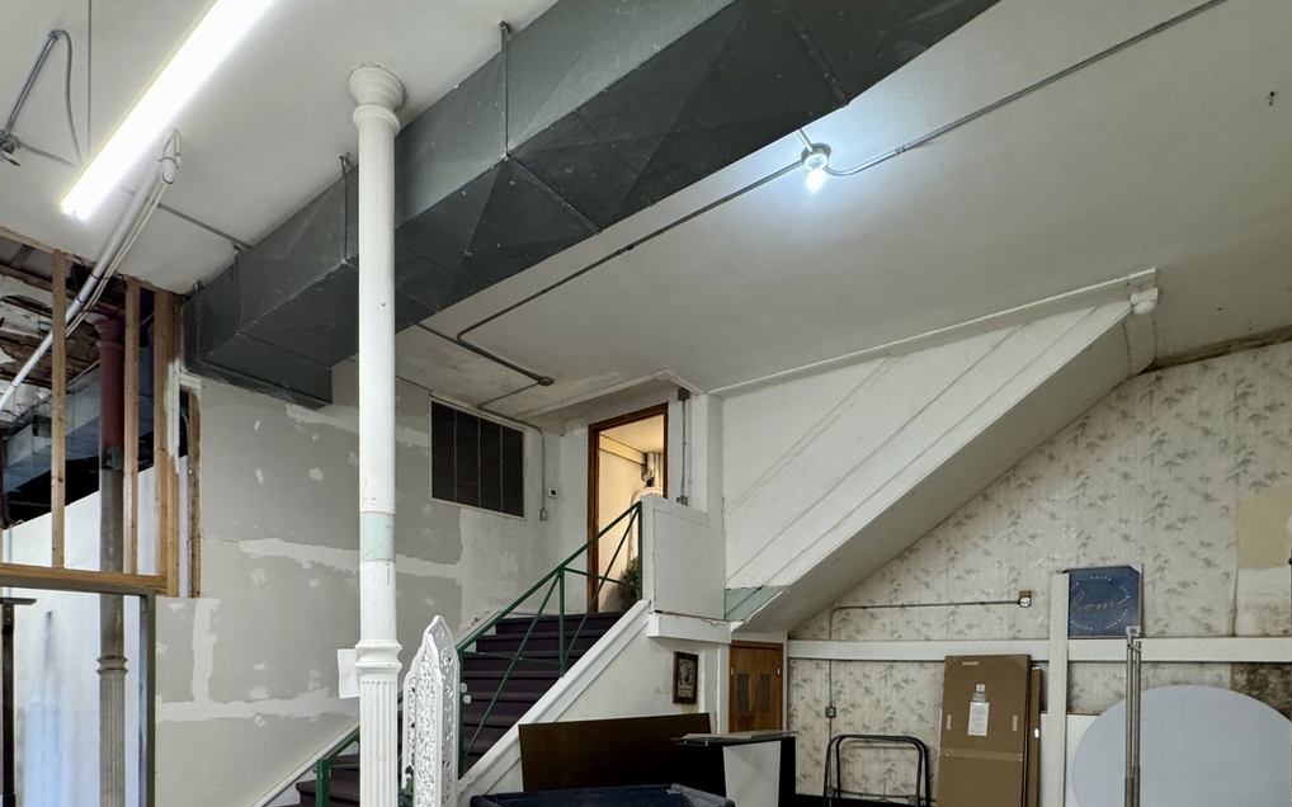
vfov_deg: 52.5
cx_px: 599
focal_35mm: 21
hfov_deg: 82.2
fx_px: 739
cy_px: 675
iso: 250
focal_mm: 2.22
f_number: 2.2
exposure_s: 1/60
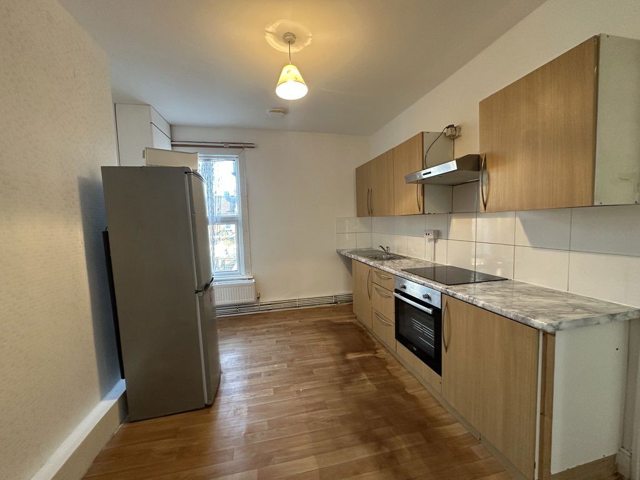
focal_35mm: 14
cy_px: 240
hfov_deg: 102.1
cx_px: 320
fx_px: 259
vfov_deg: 85.7
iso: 250
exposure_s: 1/100
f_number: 2.2
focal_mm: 2.22
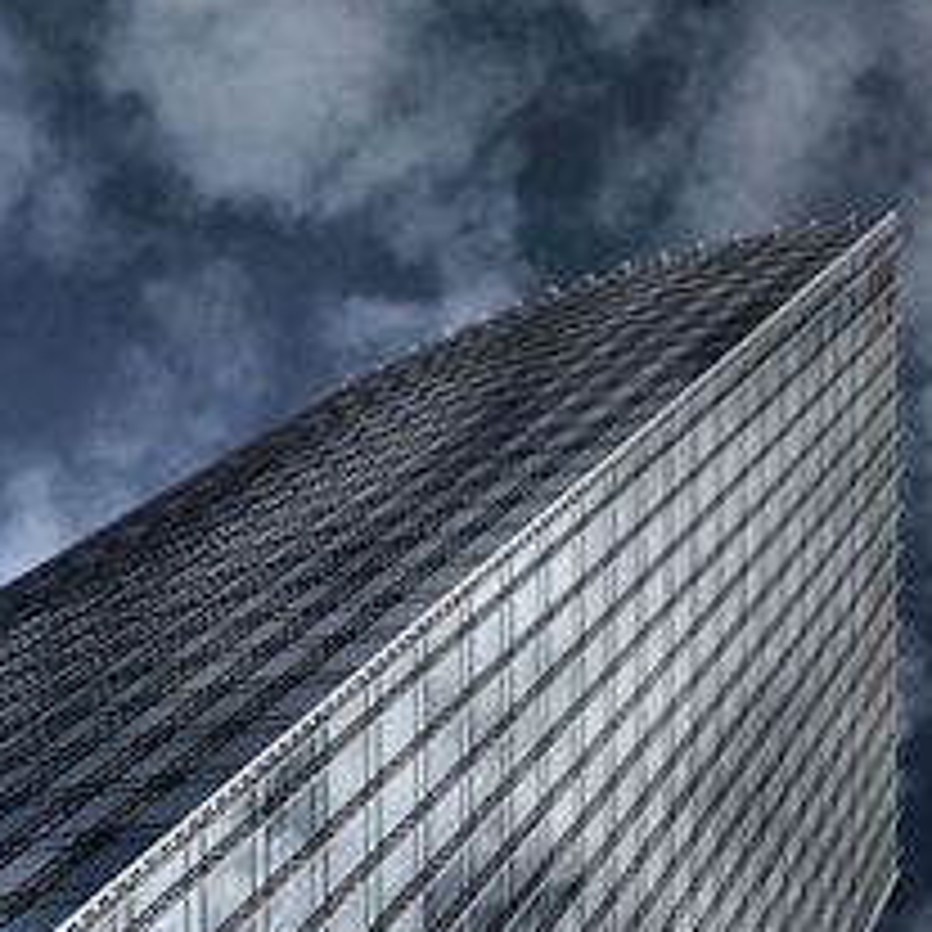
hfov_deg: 12.0
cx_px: 1423
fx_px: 4204
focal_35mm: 138
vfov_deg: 12.4
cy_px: -106
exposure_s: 1/800
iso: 320
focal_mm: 20
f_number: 7.1
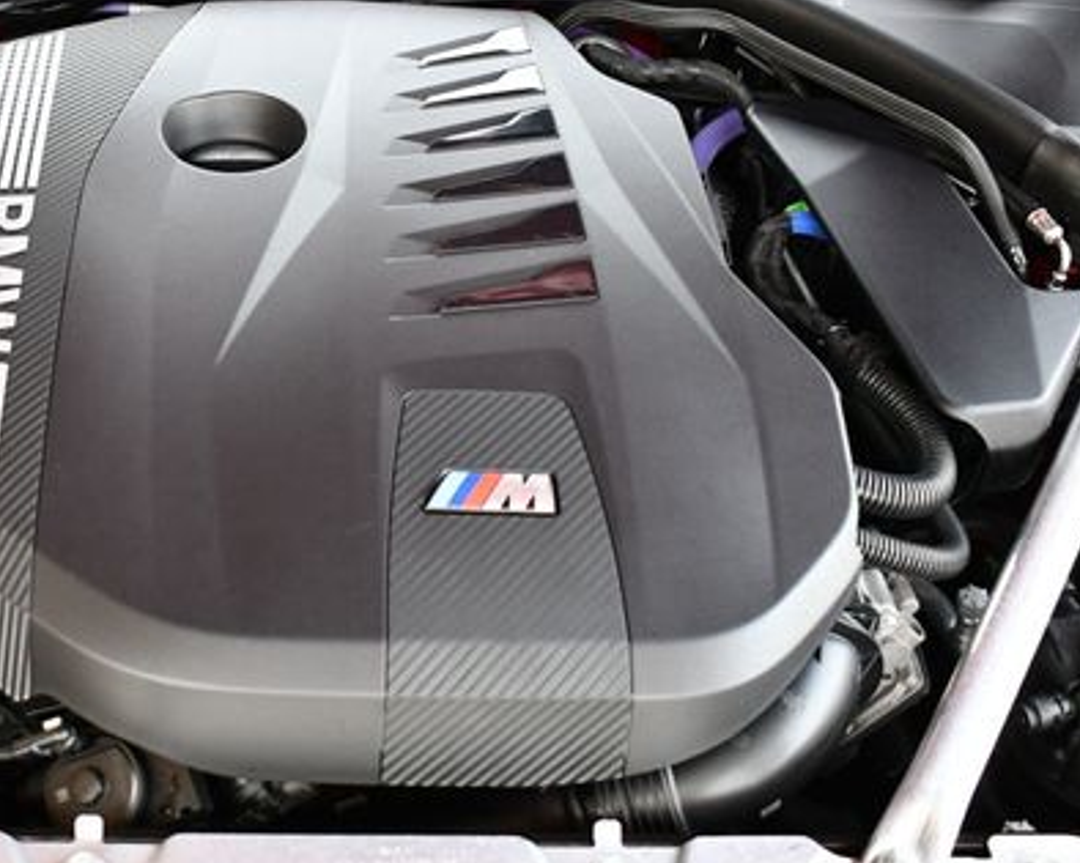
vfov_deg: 24.9
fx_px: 1949
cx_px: 236
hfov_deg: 30.3
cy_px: 315
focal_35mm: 61
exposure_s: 1/160
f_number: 3.5
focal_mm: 20
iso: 800
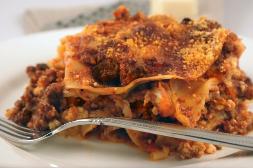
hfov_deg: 22.6
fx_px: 632
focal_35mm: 90
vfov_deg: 15.2
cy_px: 84
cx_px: 126
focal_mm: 60
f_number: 5.6
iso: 320
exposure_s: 1/100
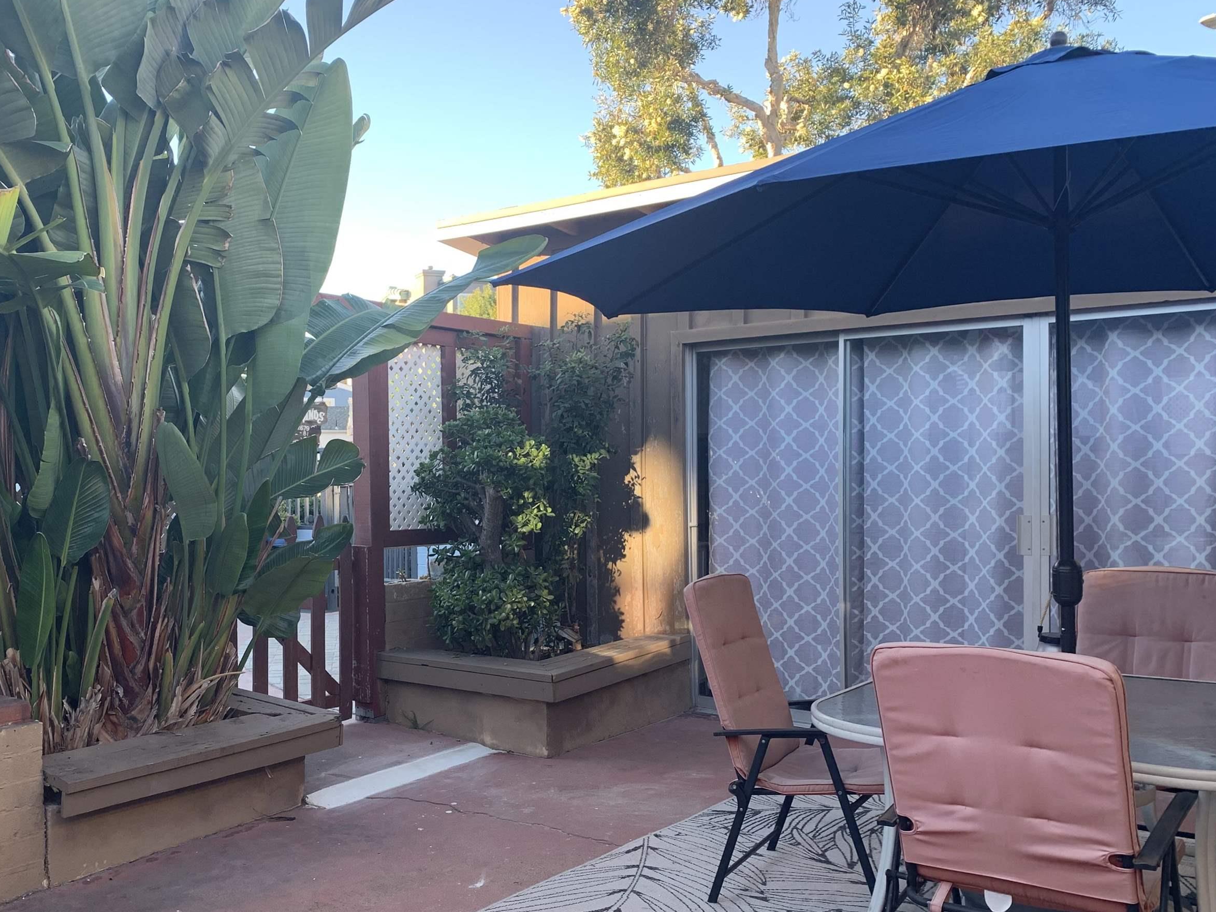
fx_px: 1194
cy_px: 491
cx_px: 452
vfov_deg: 41.8
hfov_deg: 53.3
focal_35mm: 34
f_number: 1.8
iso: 32
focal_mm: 4.25
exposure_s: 1/121
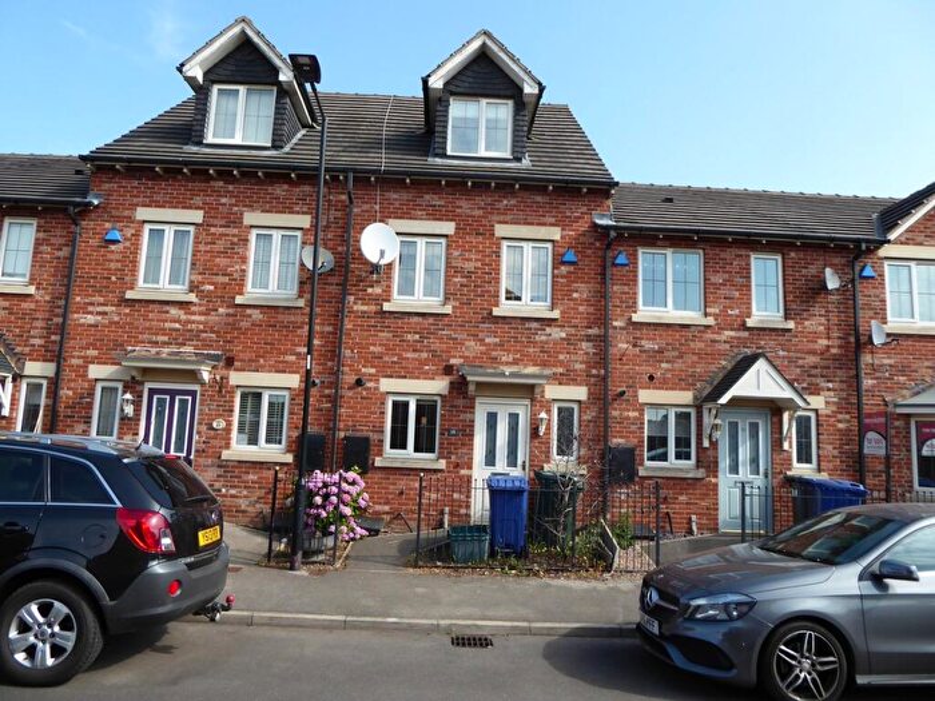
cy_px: 350
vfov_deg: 54.9
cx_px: 468
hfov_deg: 69.4
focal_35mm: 25
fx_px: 675
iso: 80
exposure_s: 1/400
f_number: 3.3
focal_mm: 4.3
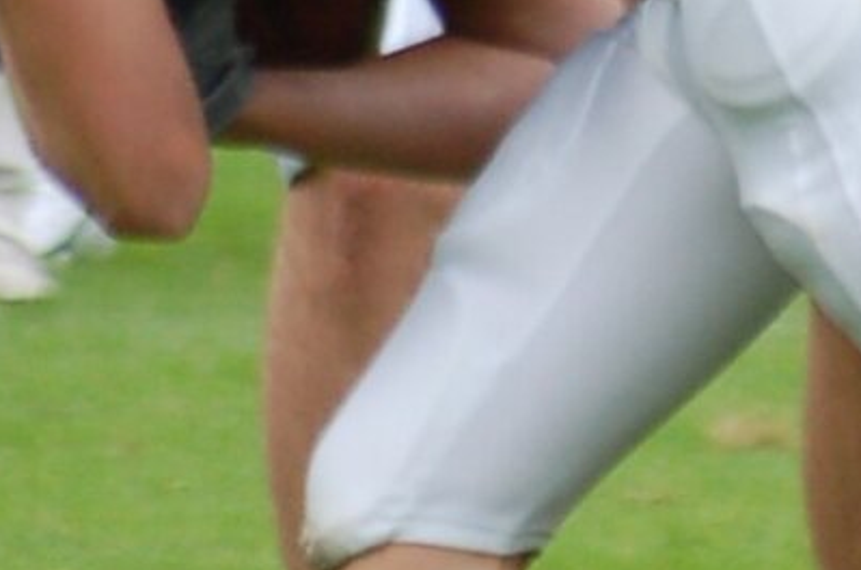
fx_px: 59196
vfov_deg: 0.6
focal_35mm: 2481
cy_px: 13
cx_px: 833
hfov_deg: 0.8
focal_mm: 300
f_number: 5.6
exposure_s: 1/500
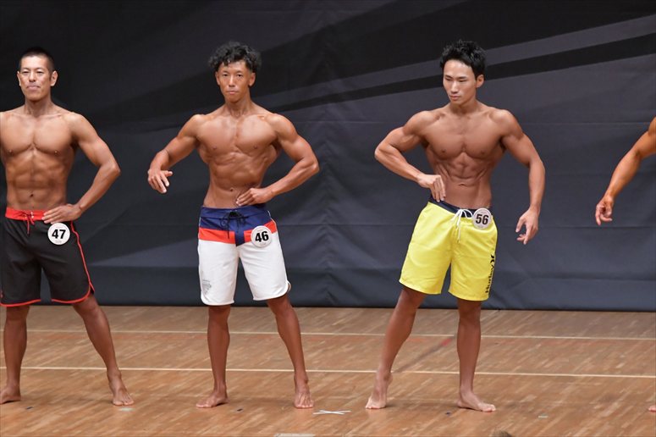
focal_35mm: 270
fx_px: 4918
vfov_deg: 5.1
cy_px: 218
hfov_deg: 7.6
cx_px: 328
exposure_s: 1/400
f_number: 5.6
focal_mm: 180
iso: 6400
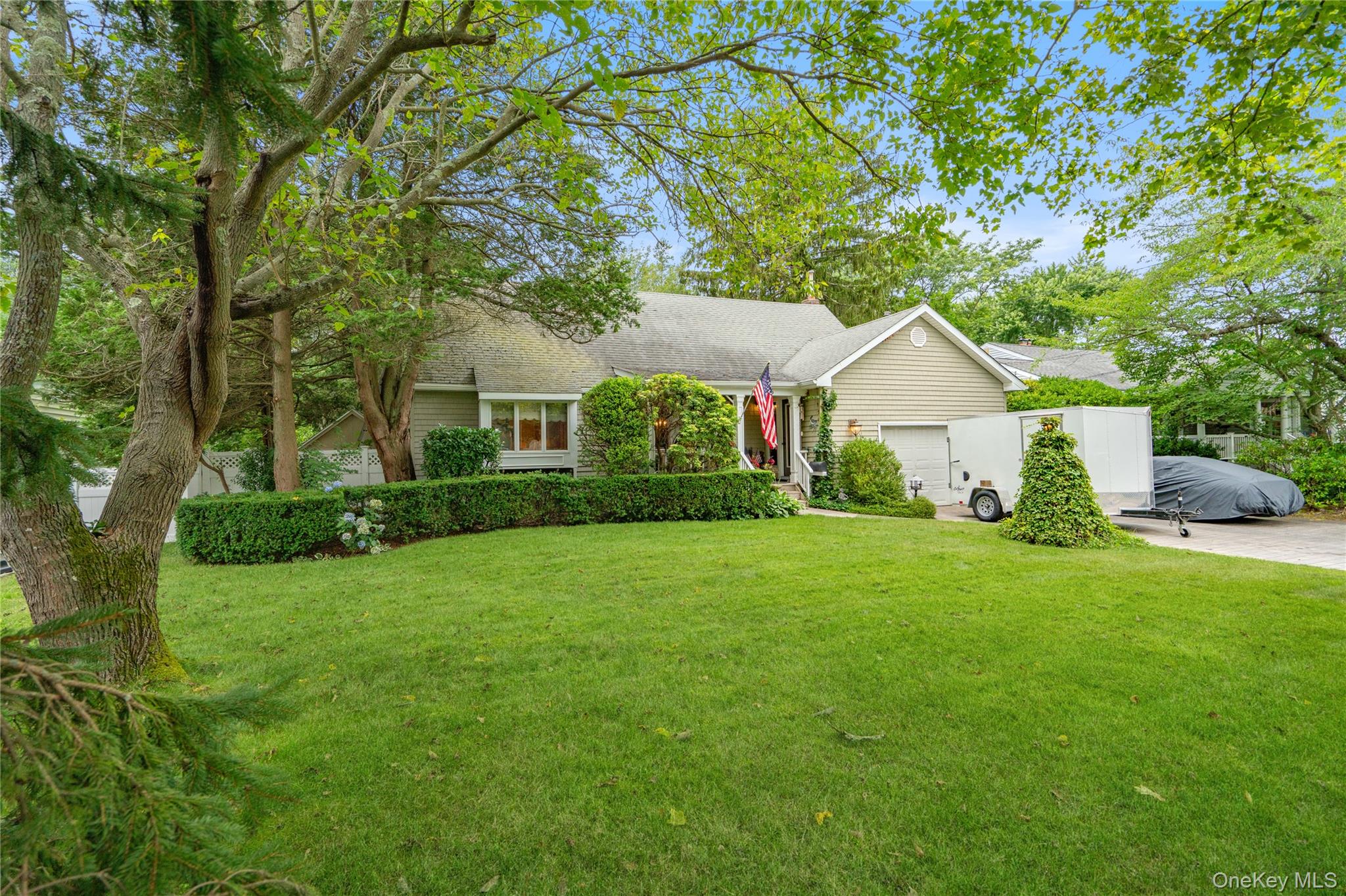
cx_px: 673
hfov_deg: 96.7
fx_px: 598
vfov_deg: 73.7
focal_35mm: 16
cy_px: 448
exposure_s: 1/200
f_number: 5.6
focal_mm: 16
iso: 400
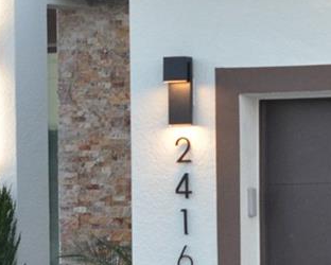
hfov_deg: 3.8
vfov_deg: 3.1
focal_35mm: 504
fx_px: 4940
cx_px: 259
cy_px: 82
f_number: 4
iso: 800
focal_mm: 70
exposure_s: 1/250
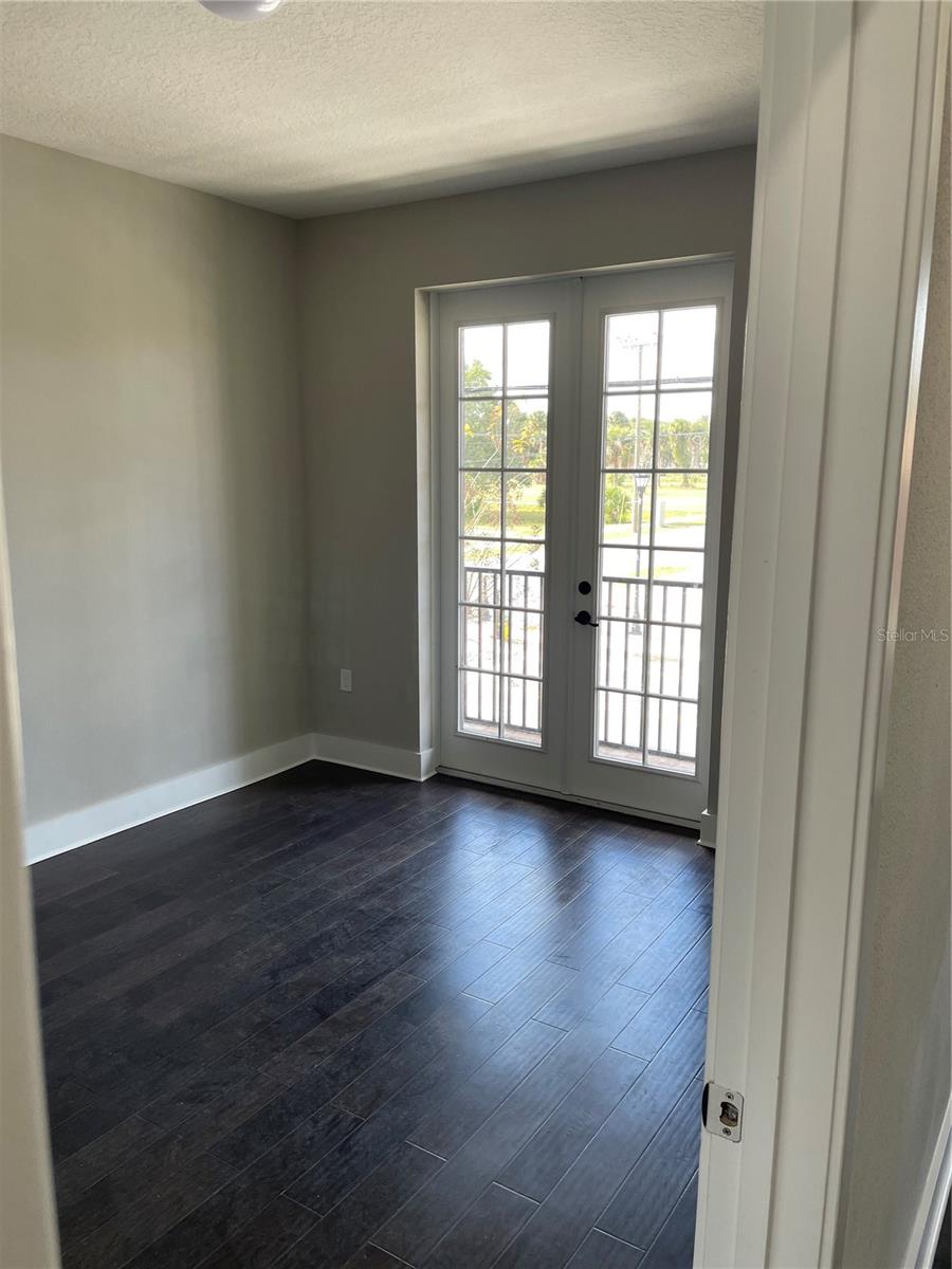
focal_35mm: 26
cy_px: 634
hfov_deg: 53.1
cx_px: 476
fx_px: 953
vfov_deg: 67.3
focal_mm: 4.2
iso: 50
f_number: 1.6
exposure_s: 1/120
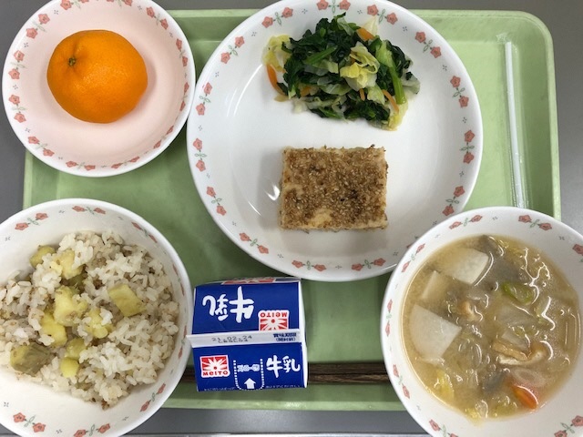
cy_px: 218
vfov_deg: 49.7
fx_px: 472
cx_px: 292
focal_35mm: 28
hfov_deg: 63.4
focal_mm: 3.99
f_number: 1.8
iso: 25
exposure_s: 1/50
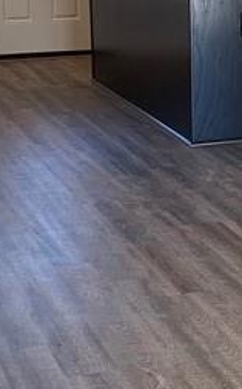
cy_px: 123
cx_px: 273
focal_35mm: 112
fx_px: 1185
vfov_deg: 18.6
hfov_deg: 11.5
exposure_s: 1/120
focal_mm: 4.25
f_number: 1.8
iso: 100
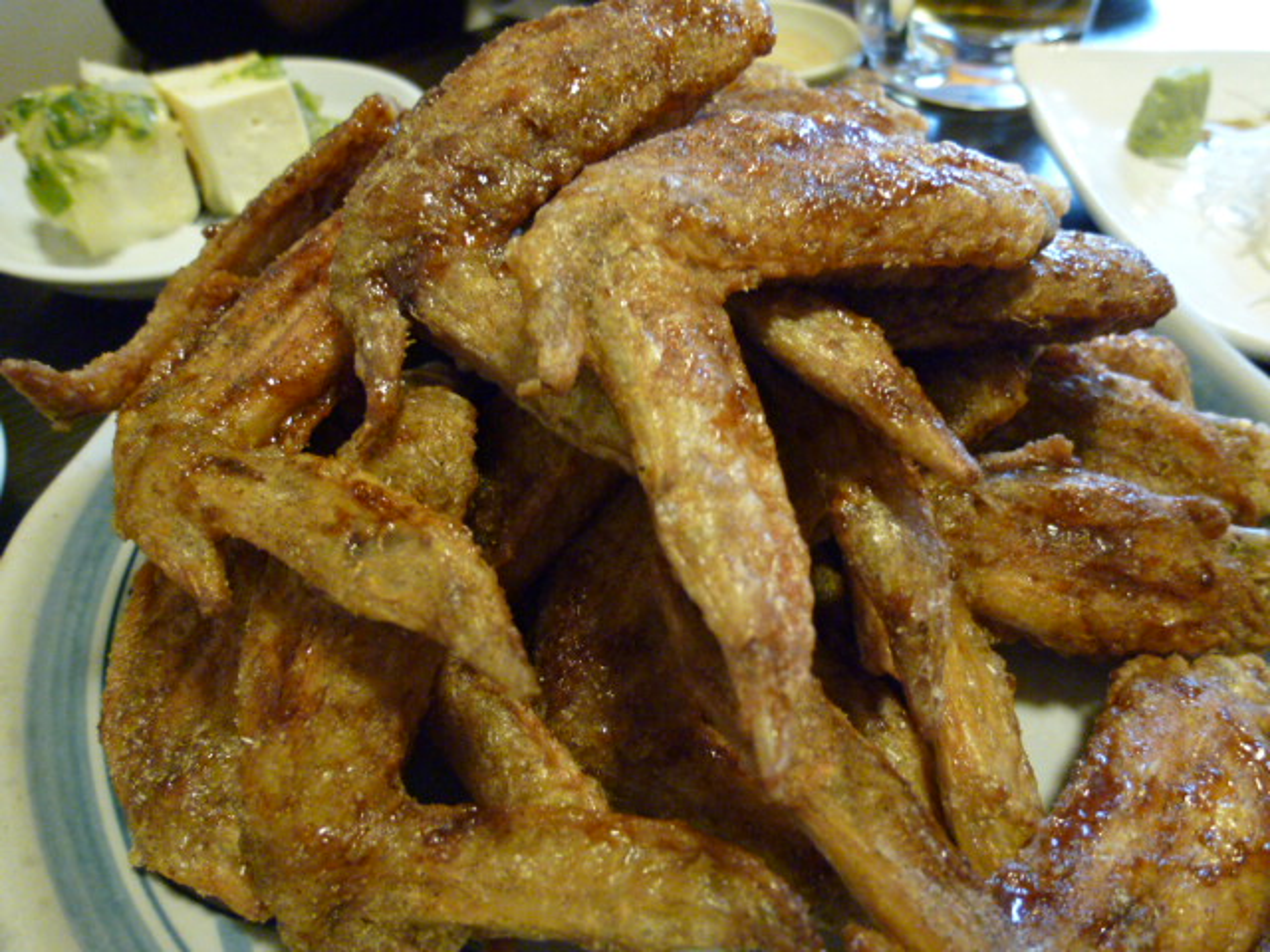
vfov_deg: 56.8
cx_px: 635
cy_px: 476
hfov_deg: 71.6
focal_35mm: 24
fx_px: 881
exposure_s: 1/10
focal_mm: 4.3
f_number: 2.2
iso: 400
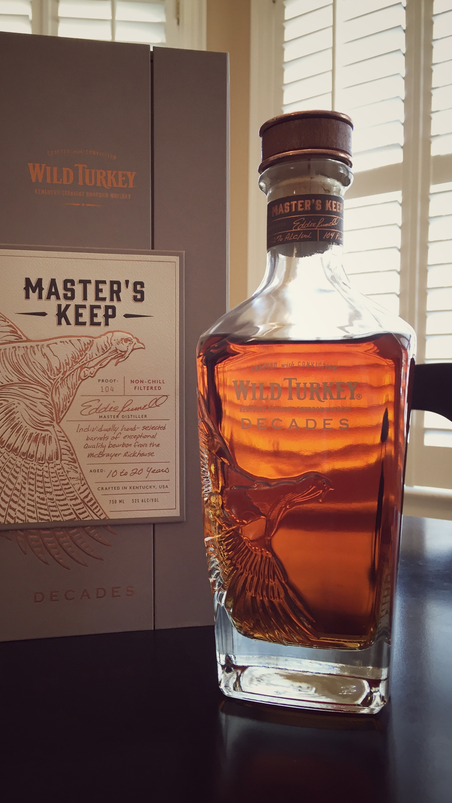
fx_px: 682
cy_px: 402
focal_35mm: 32
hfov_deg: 36.5
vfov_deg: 61.0
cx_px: 167
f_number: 2.2
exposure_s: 1/30
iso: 64
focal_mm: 4.15
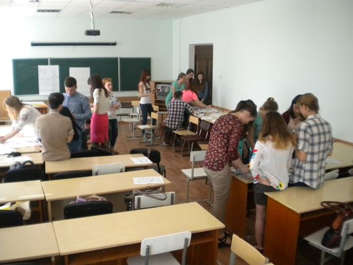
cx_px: 176
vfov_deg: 40.7
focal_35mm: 35
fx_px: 357
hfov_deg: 52.6
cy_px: 132
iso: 400
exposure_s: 1/242
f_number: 3.1
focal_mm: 6.3
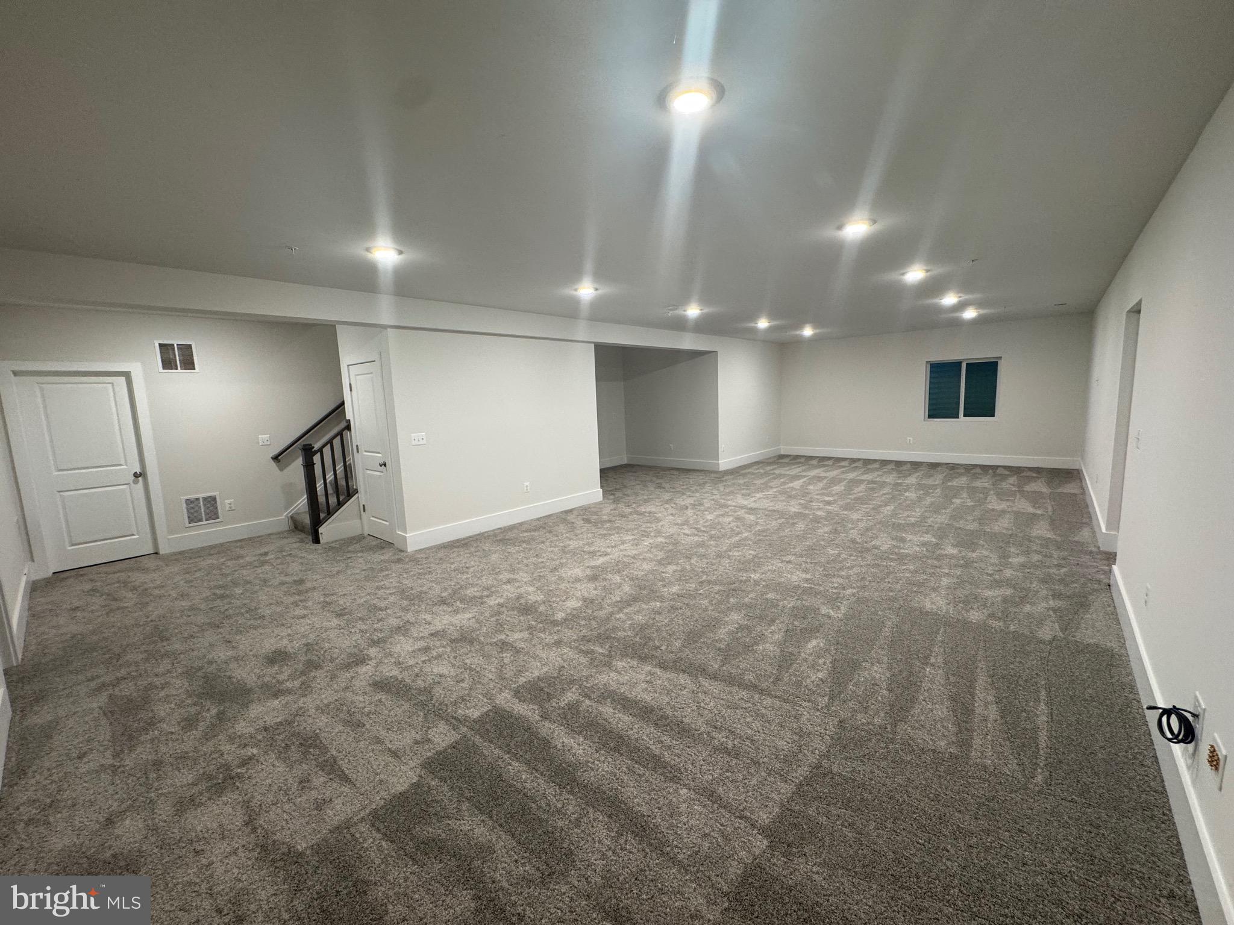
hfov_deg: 102.1
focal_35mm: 14
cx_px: 617
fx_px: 499
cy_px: 462
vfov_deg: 85.7
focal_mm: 2.22
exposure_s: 1/60
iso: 200
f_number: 2.2
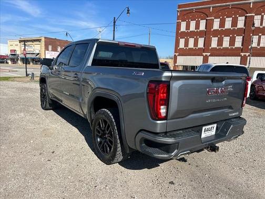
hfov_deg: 67.3
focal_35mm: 26
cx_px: 132
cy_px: 100
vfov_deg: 53.1
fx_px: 199
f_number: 1.5
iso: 50
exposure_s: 1/3831
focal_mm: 5.7
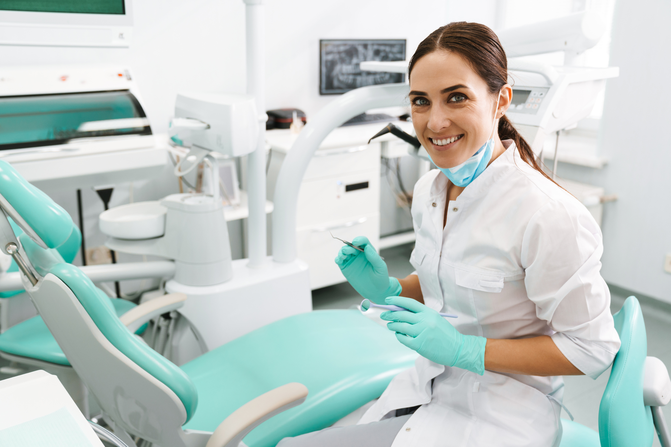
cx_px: 336
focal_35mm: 38
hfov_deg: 50.7
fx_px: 708
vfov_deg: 35.1
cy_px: 224
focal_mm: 38
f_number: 3.5
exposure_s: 1/160
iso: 640
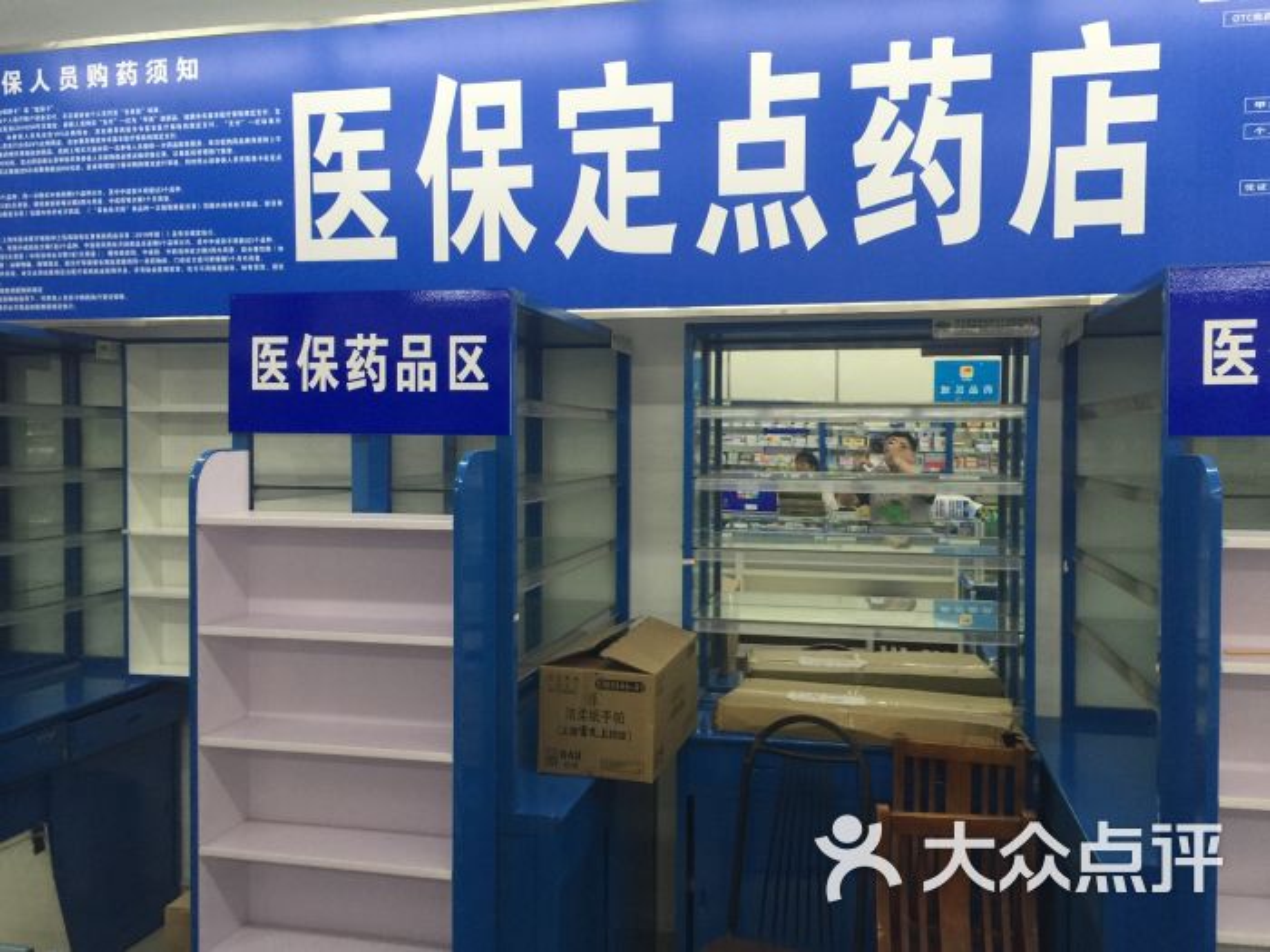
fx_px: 1064
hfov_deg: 61.7
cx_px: 635
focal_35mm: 29
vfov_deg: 48.2
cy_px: 476
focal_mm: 4.15
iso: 64
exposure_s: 1/33
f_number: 2.2
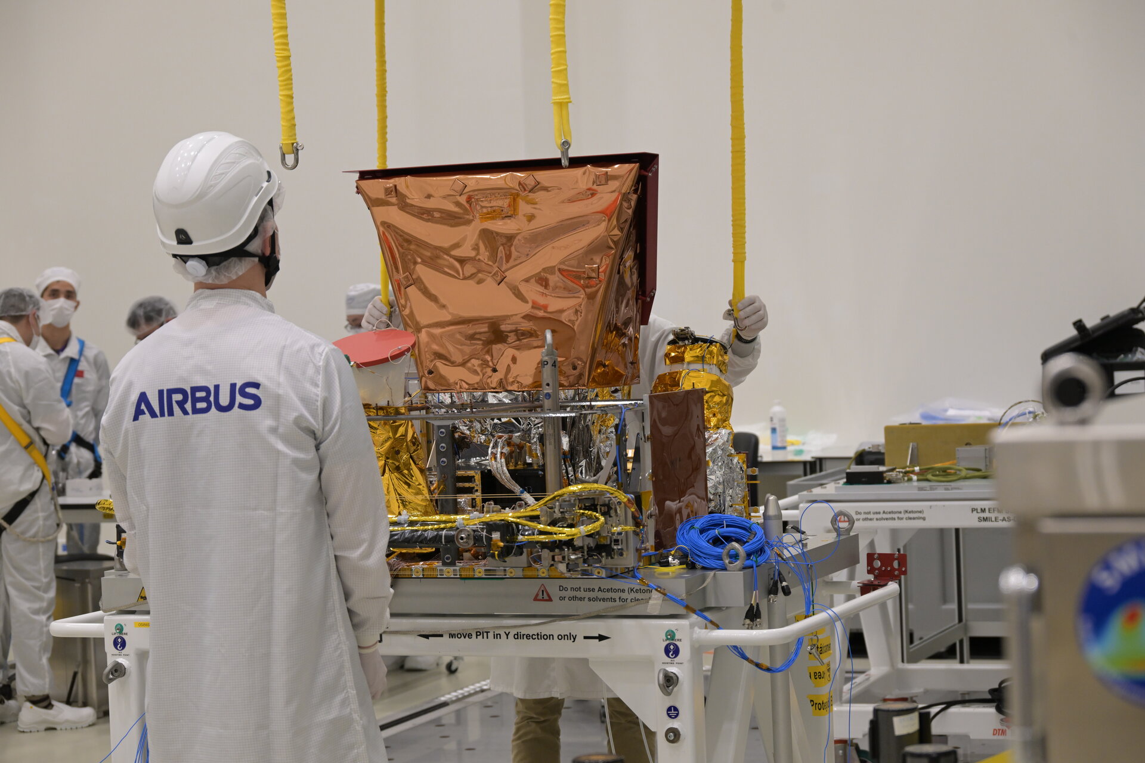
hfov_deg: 25.1
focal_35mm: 81
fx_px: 2576
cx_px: 572
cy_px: 382
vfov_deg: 16.9
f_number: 6.3
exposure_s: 1/160
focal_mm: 81
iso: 1600
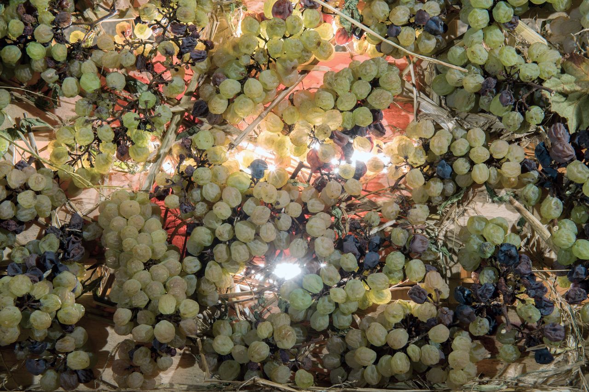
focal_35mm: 60
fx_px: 981
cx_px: 294
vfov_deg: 22.6
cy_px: 196
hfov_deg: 33.4
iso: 400
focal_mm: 60
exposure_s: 1/250
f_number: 16
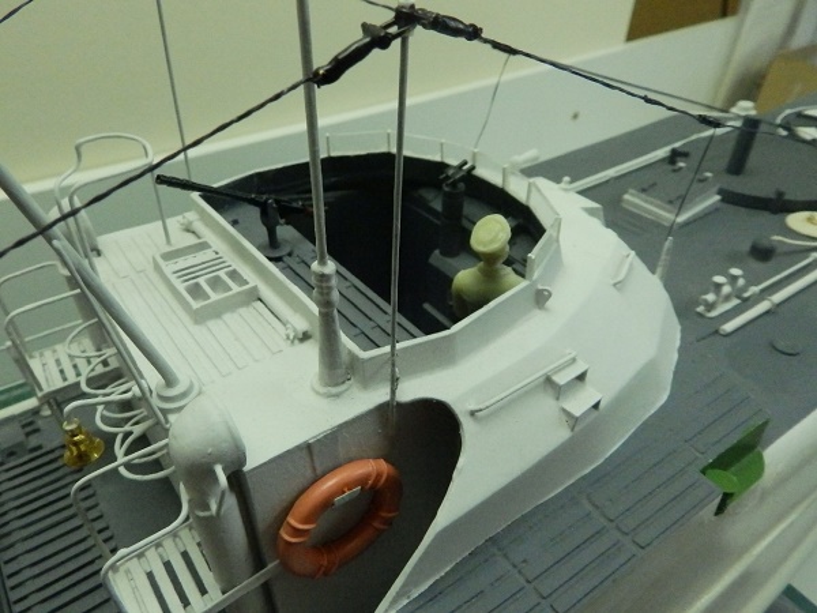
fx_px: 590
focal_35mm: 25
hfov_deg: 69.4
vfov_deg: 54.9
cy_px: 306
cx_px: 408
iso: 1600
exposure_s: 1/200
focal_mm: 4.6
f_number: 3.5
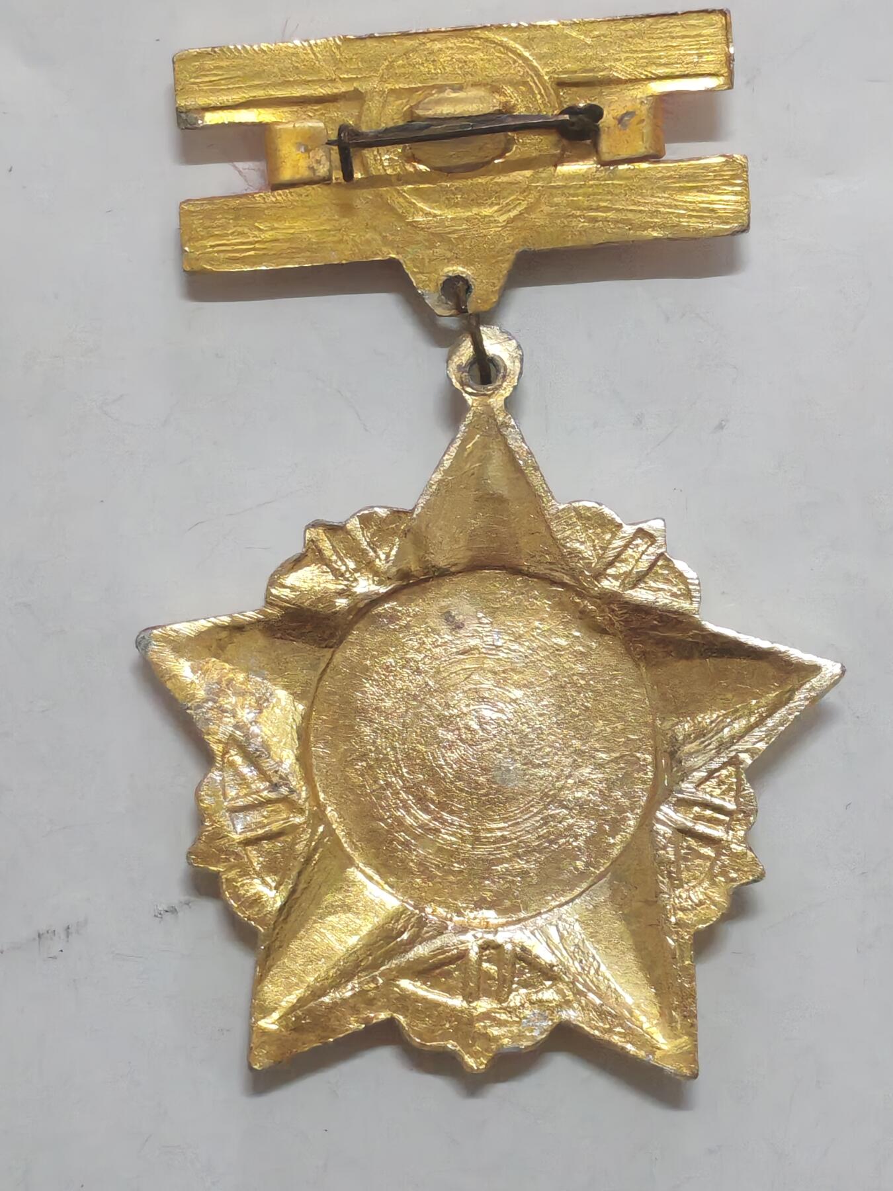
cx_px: 446
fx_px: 3612
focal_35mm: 105
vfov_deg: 18.7
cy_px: 596
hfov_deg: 14.1
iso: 800
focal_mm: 5.52
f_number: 1.95
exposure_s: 1/33
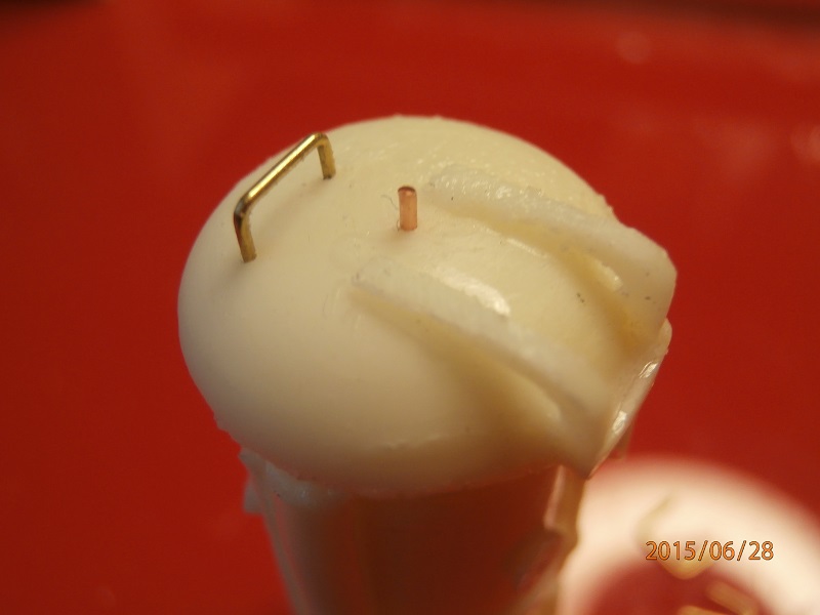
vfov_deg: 37.7
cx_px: 410
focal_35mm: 38
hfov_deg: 49.0
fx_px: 900
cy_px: 308
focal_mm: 6.67
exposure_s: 1/40
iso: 200
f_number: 3.9
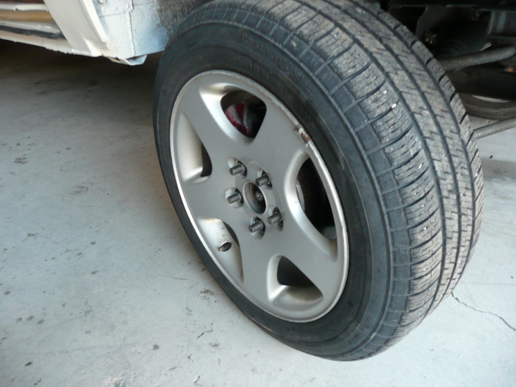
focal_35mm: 28
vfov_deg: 49.7
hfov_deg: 63.4
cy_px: 194
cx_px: 258
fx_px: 417
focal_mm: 4.6
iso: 200
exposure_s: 1/10
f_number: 3.3
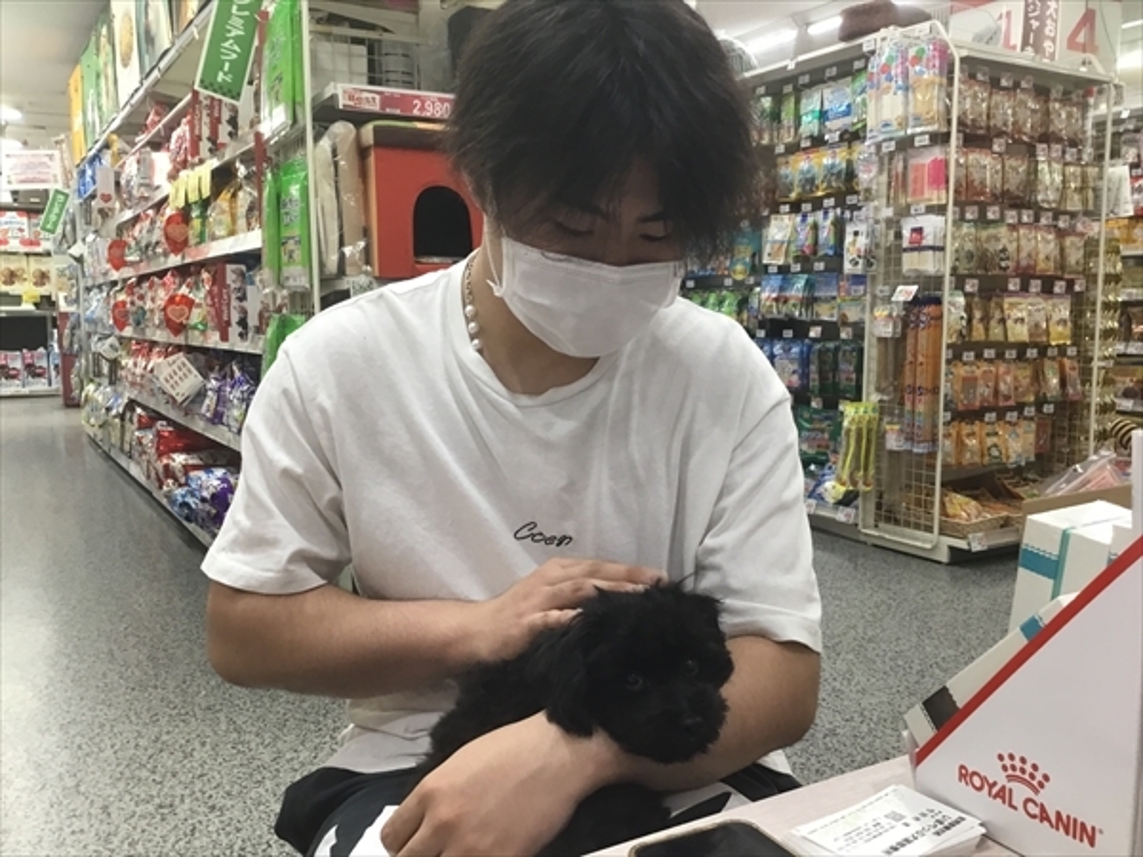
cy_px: 428
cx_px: 572
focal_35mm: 31
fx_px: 1024
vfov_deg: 45.4
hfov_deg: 58.4
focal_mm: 3.3
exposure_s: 1/30
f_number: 2.4
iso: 64
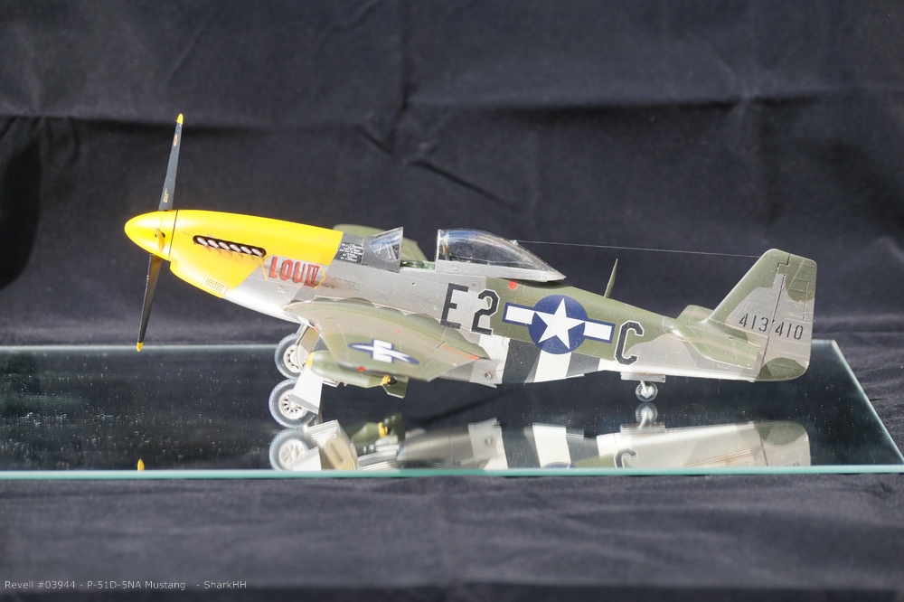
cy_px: 301
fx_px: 4518
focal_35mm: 180
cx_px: 452
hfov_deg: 11.4
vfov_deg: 7.6
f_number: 5.6
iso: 100
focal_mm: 120
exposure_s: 1/320
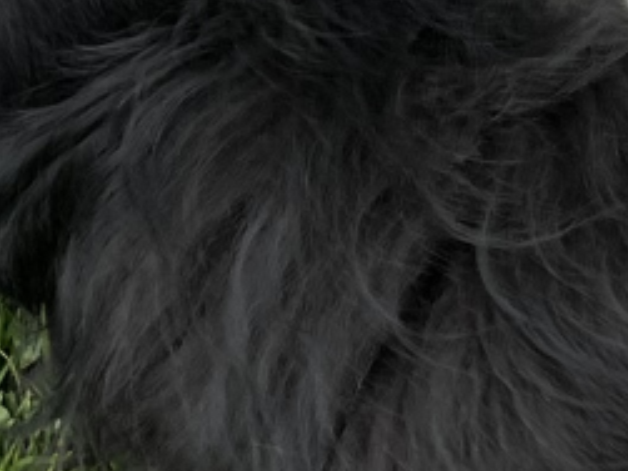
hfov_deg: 9.9
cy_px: -456
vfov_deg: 7.2
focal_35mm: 199
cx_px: 133
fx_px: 3609
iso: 50
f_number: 1.6
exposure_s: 1/449
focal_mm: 5.1
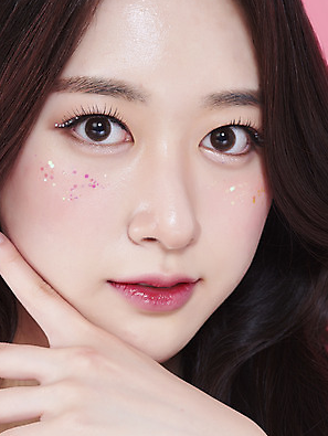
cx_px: 164
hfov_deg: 9.7
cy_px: 216
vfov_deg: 12.9
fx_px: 1930
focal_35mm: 153
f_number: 11
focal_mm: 105
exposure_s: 1/125
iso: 64
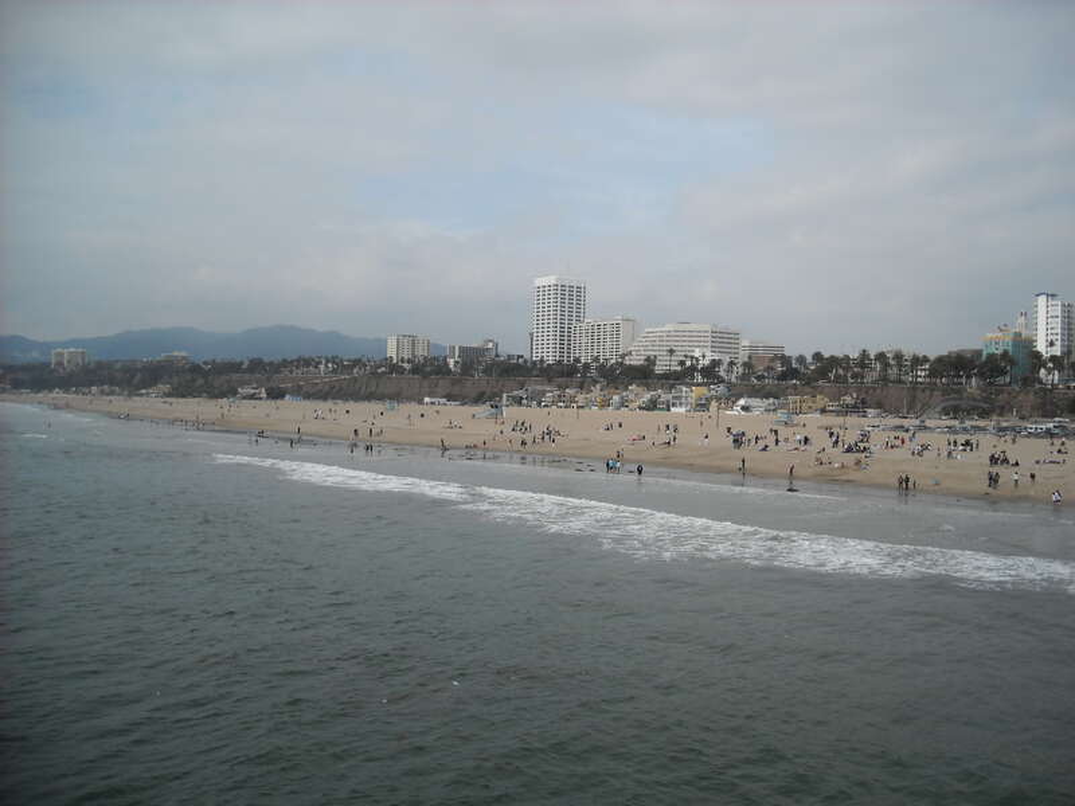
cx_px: 538
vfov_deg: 40.7
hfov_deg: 52.6
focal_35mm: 35
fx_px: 1087
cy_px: 403
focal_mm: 5.7
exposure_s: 1/337
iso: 64
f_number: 5.6
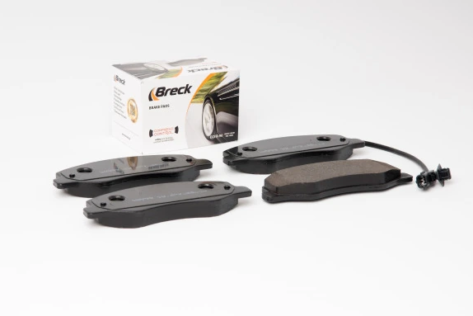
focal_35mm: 94
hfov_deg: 21.7
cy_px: 152
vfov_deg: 14.6
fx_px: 1235
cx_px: 231
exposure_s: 1/200
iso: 100
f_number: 11
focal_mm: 60
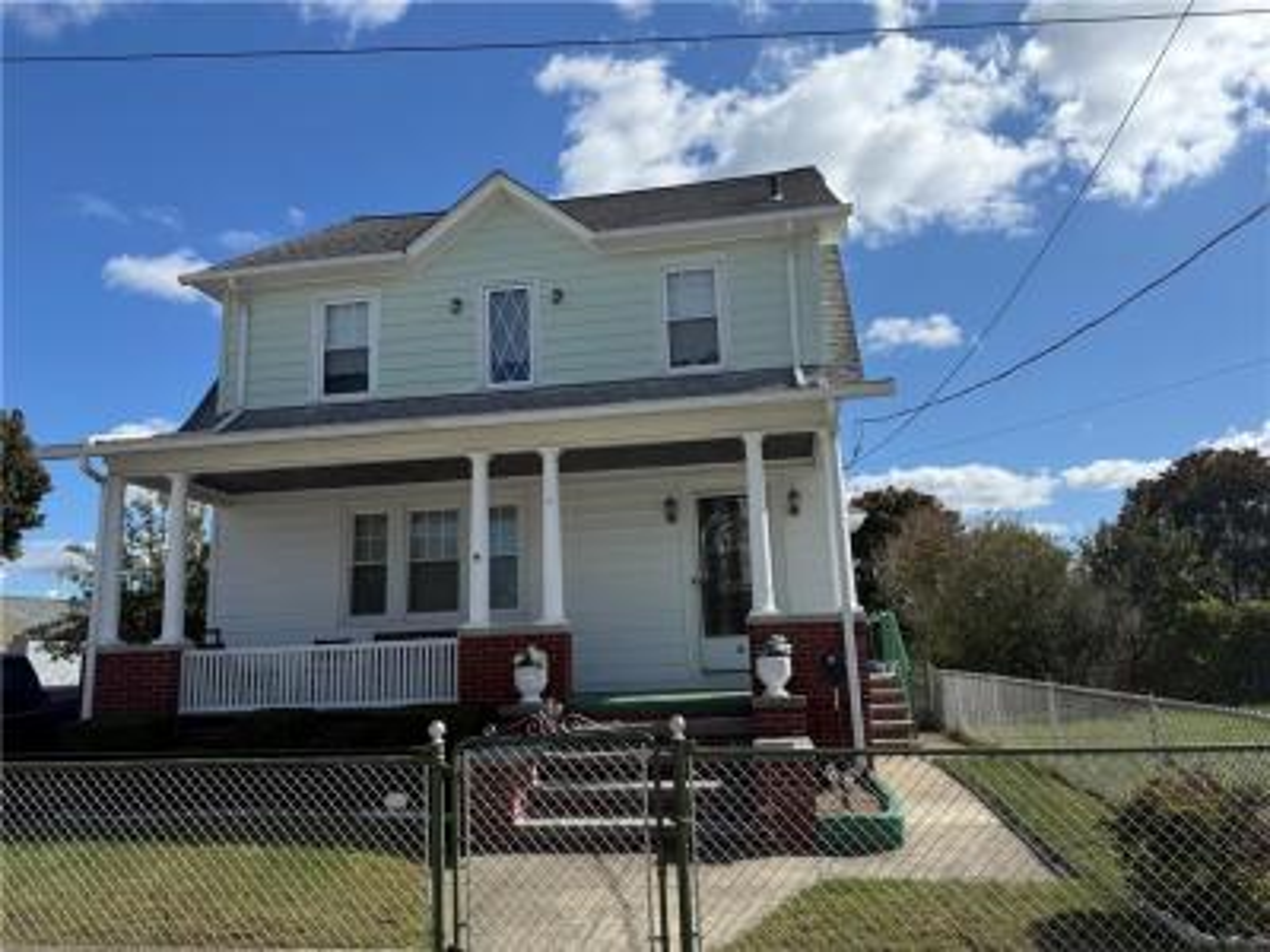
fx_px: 881
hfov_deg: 71.6
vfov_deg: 56.8
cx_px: 635
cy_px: 476
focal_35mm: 24
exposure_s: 1/6173
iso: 80
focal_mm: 6.76
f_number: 1.78
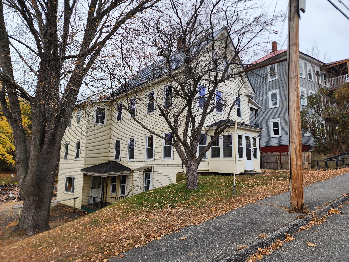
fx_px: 232
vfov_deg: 58.9
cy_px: 131
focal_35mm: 23
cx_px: 174
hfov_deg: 73.9
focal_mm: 6.4
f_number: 1.8
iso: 12
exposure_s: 1/255
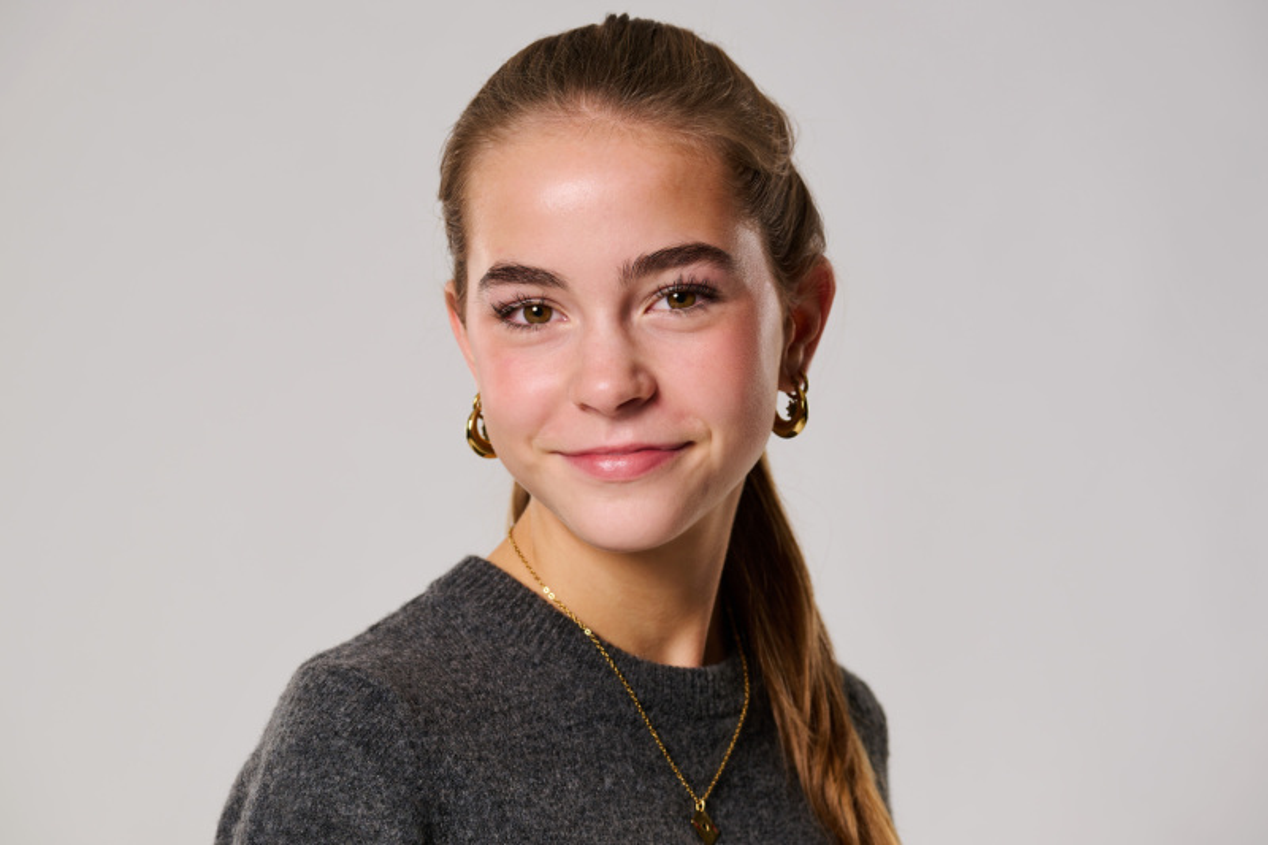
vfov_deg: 13.0
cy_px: 422
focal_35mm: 105
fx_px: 3697
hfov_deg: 19.5
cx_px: 634
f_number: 9
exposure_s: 1/125
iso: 100
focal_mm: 105
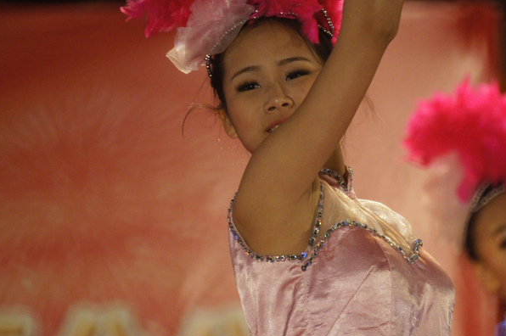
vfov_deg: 1.2
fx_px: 15893
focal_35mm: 1132
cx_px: 309
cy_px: 171
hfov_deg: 1.8
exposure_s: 1/160
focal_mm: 500
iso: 1600
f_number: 8
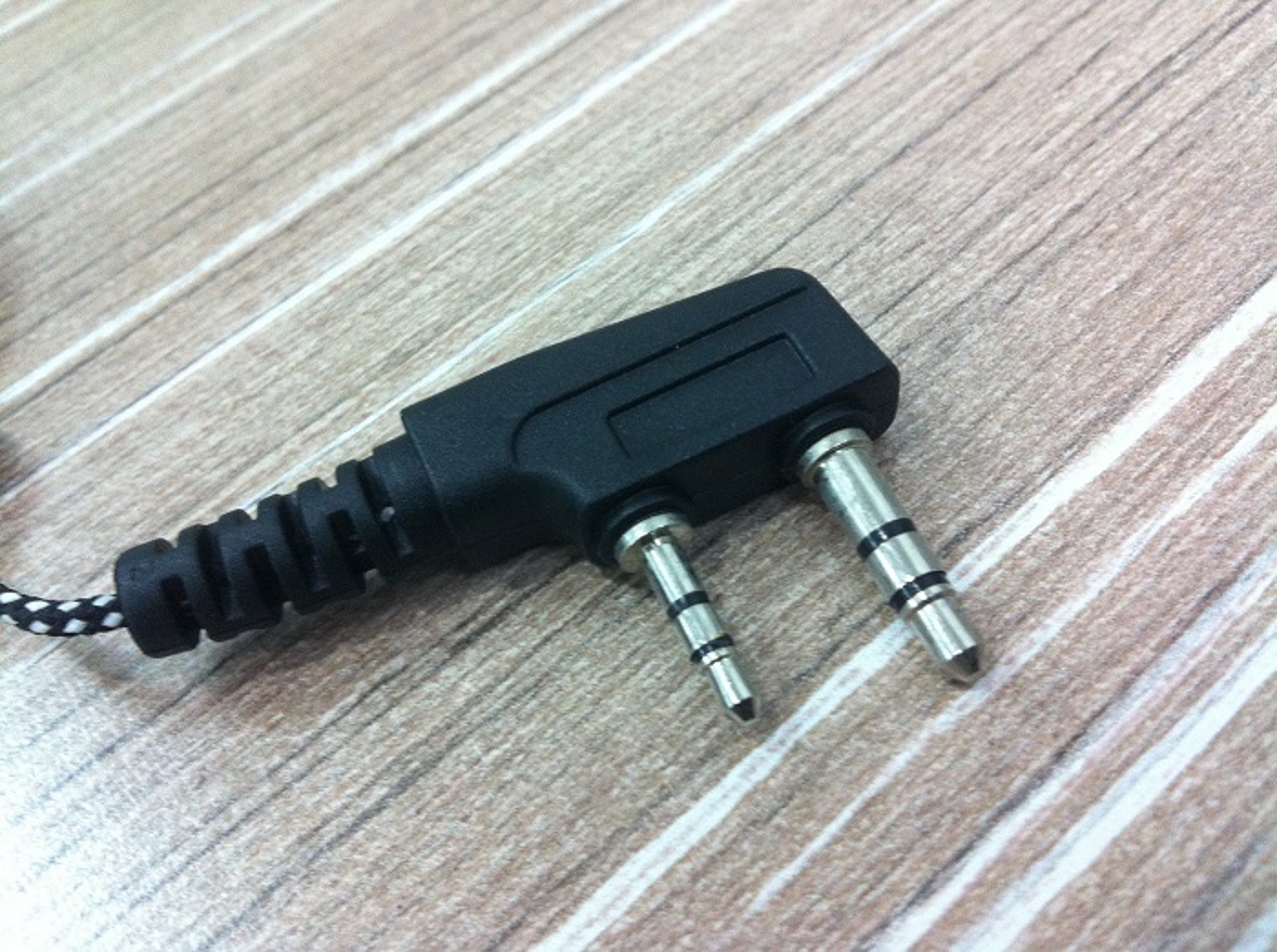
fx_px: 1289
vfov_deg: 40.6
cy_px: 476
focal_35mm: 35
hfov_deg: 52.7
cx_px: 638
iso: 160
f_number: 2.8
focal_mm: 3.85
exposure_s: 1/17
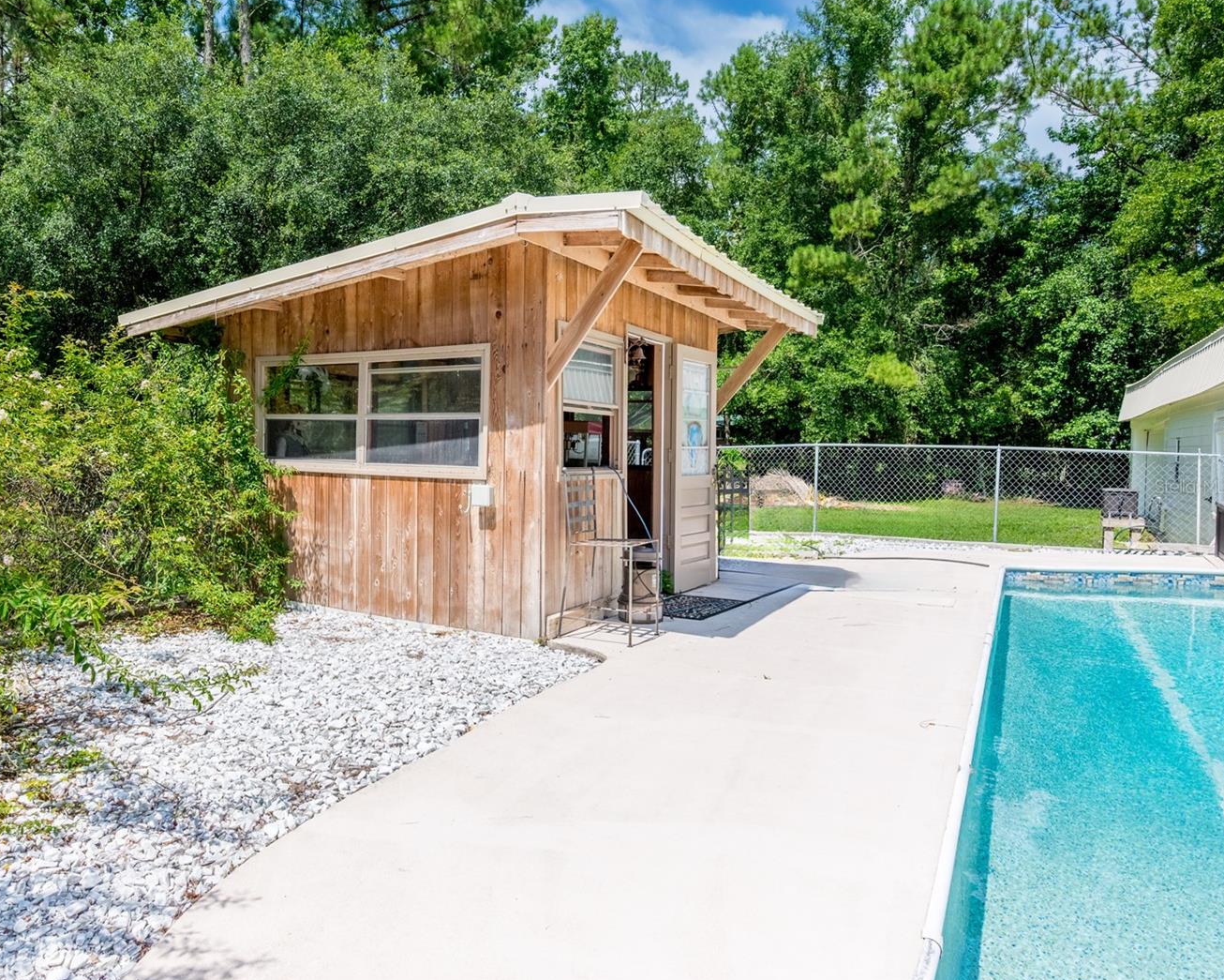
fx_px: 833
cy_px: 486
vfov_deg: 60.9
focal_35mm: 23
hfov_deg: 71.8
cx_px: 488
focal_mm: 20
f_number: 8
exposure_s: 1/8000
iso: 640
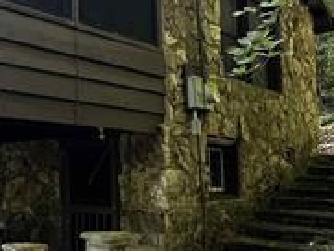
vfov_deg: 31.6
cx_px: -15
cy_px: 126
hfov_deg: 36.2
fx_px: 444
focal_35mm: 46
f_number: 1.8
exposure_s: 1/99
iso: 200
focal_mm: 1.57
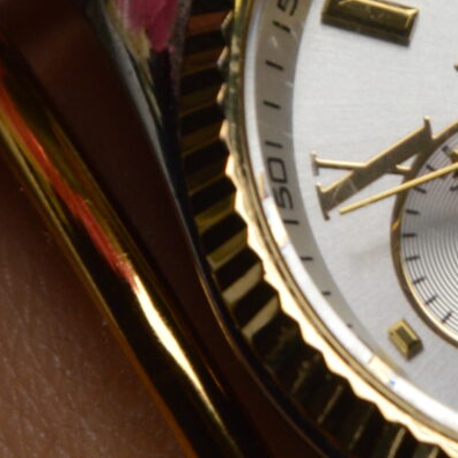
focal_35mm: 864
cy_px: 699
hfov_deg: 2.0
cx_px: 659
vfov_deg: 2.0
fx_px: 12929
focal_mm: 105
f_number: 8
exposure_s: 1/125
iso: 250
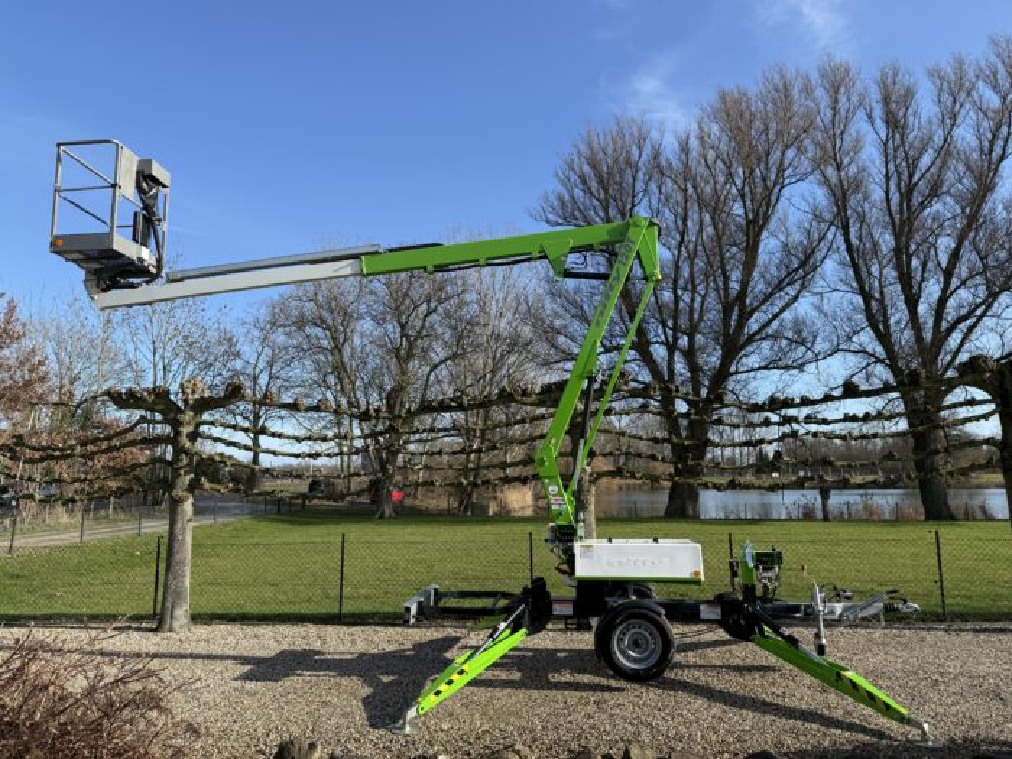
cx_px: 506
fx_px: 702
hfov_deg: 71.6
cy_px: 380
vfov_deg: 56.8
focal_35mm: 24
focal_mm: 6.76
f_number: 1.78
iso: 80
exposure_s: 1/2801
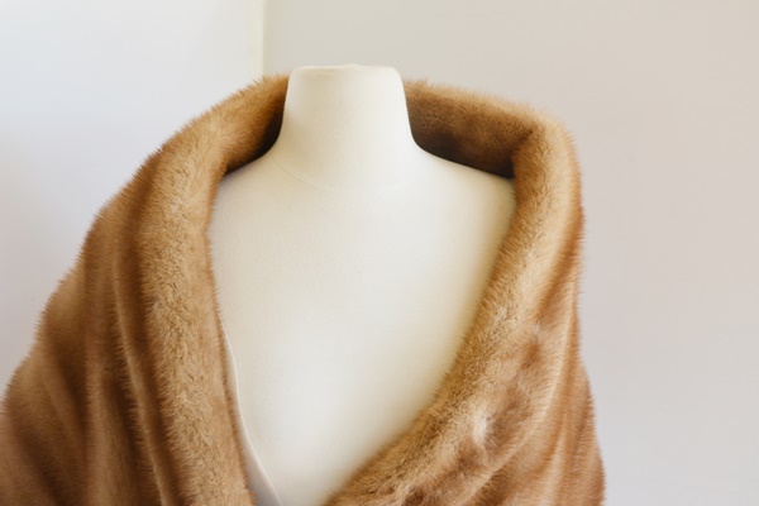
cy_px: 253
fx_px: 885
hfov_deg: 46.4
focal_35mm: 42
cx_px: 380
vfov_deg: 31.9
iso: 400
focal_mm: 28
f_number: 5.6
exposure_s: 1/125
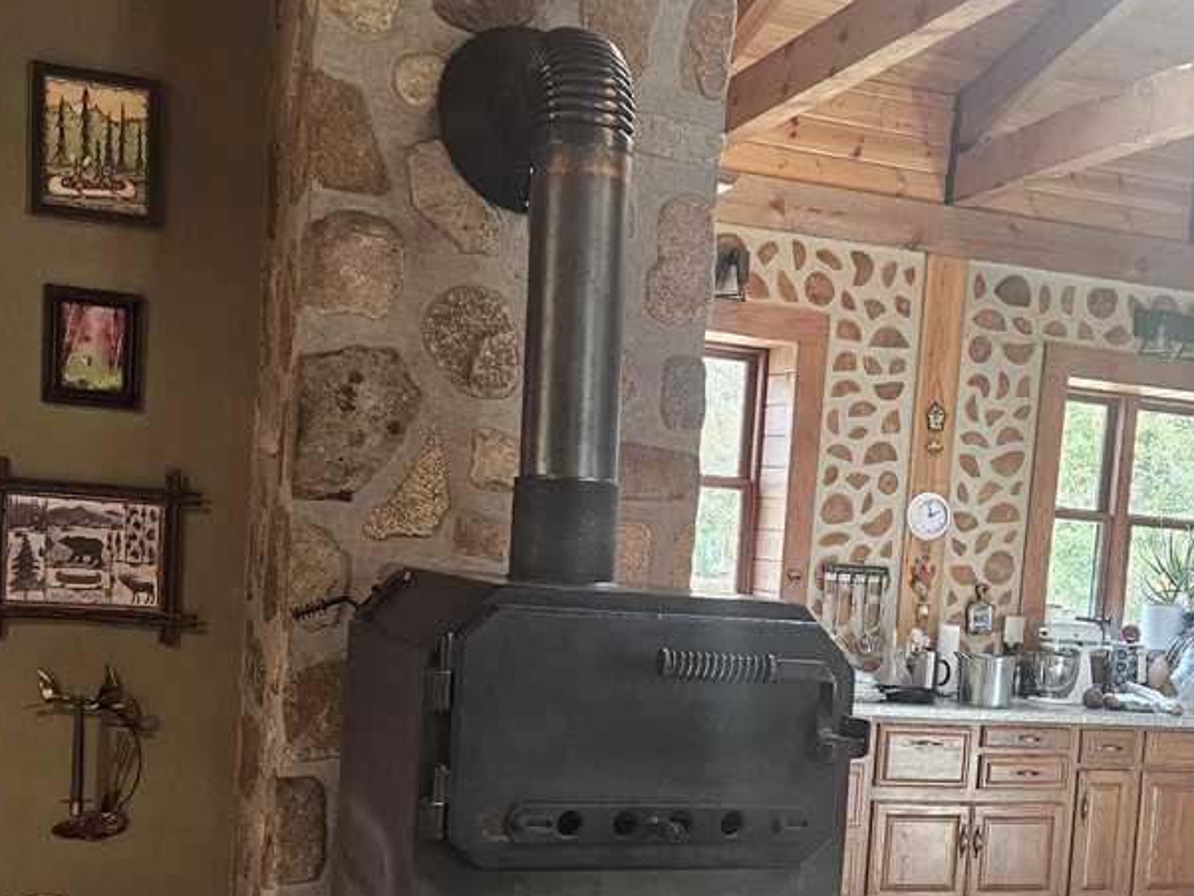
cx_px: 737
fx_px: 1690
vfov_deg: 29.2
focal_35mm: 49
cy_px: 683
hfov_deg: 38.7
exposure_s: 1/120
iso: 400
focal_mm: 5.4
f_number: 1.8
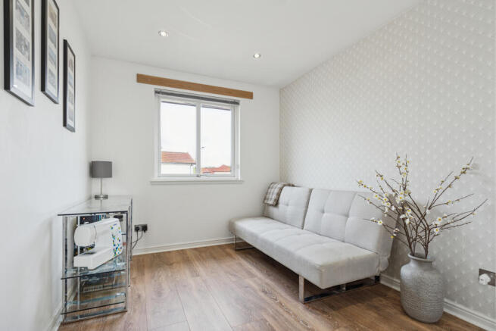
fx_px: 234
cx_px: 248
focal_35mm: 17
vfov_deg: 70.5
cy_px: 166
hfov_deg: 93.3
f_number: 5.6
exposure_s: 1/25
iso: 100
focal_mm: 17
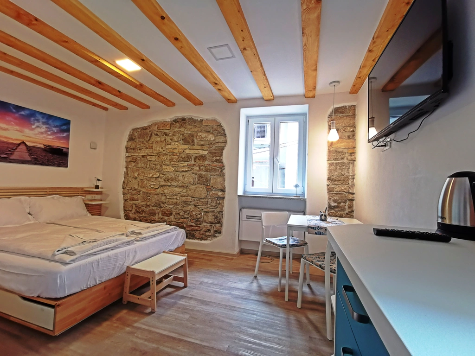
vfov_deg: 78.1
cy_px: 178
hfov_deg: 94.5
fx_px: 220
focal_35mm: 16
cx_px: 238
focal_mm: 2.35
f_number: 2.2
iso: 250
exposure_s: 1/50
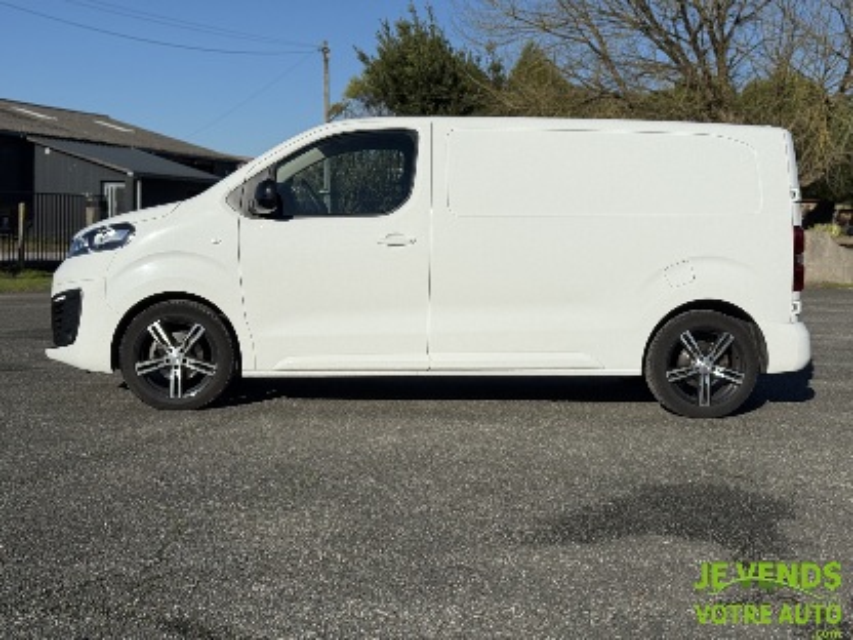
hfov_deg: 39.7
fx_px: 1183
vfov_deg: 30.3
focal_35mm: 48
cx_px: 426
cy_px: 320
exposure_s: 1/11364
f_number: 1.78
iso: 50
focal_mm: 6.76
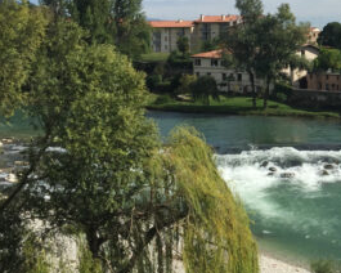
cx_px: 364
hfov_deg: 27.4
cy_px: 107
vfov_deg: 23.8
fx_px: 646
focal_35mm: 64
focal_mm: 4.15
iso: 32
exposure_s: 1/2825
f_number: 2.2
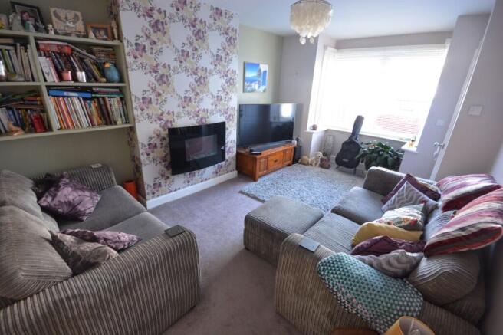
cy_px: 168
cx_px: 252
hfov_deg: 100.4
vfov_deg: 77.3
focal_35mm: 15
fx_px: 210
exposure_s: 1/5
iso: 400
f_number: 8
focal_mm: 10
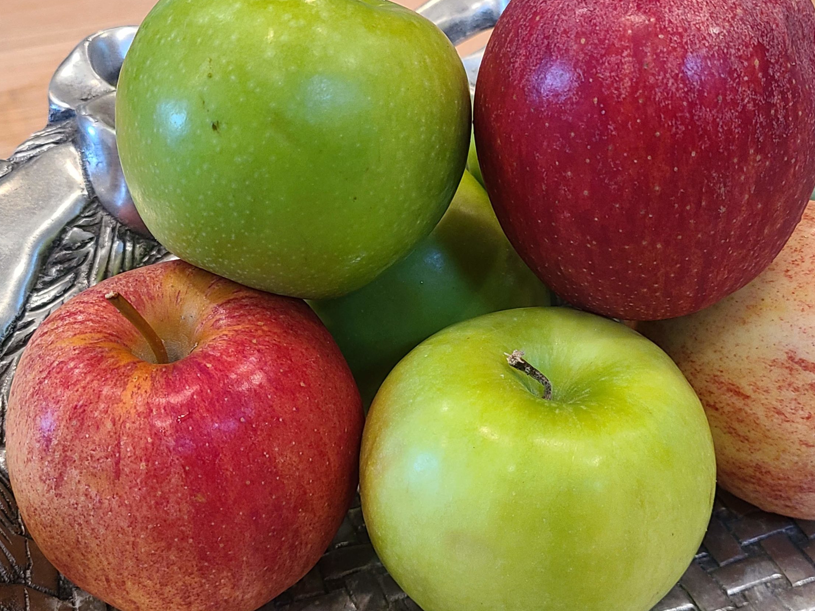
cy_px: 289
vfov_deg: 46.8
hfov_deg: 59.9
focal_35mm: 30
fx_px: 706
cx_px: 436
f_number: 1.8
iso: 200
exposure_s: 1/60
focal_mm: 5.4
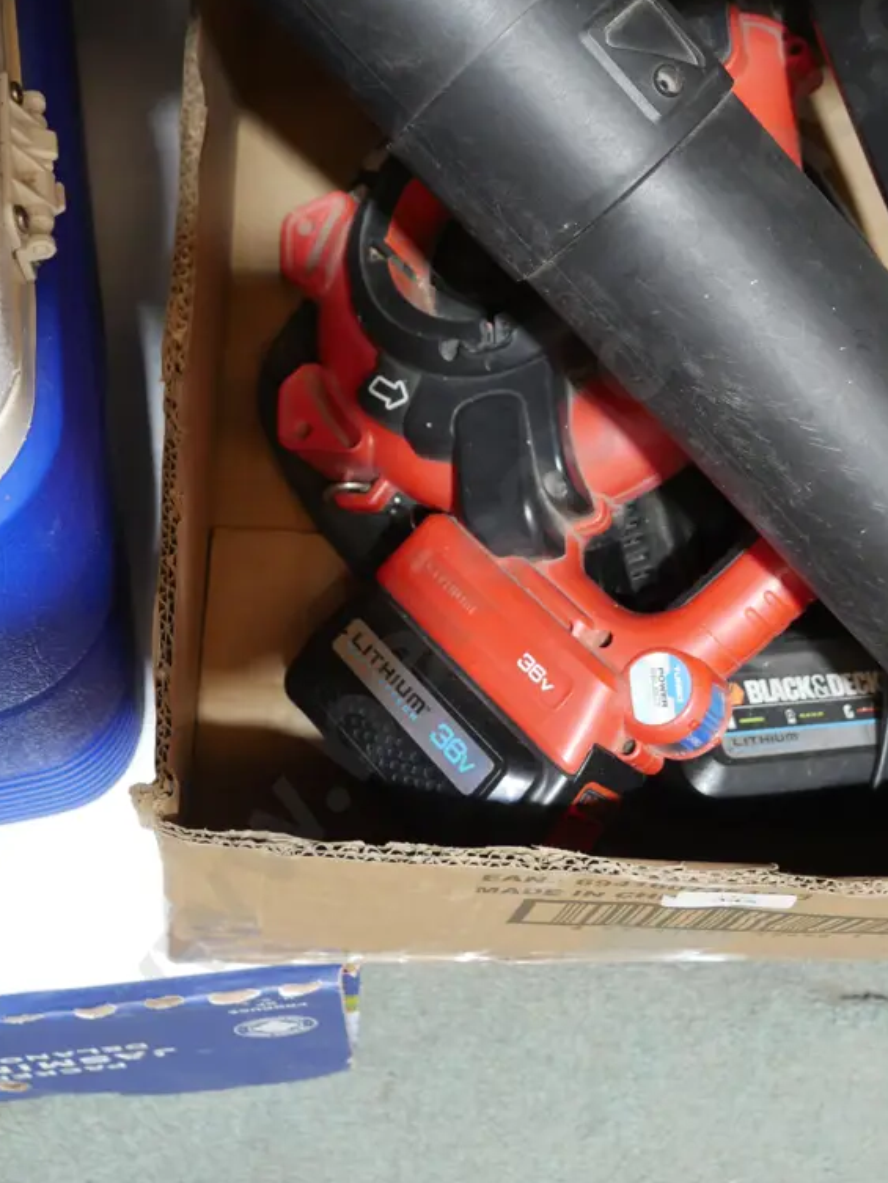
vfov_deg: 38.6
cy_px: 416
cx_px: 593
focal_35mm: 49
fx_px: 1676
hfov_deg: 29.5
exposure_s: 1/60
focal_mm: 18
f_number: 4
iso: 1000
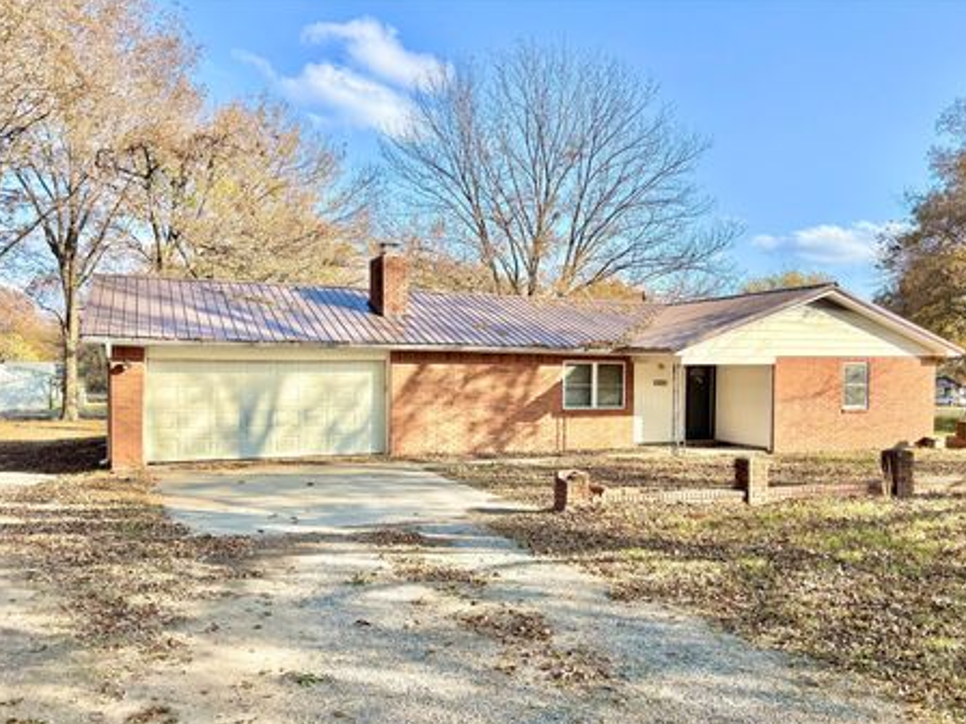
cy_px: 400
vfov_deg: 48.2
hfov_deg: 61.5
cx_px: 528
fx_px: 809
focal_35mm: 29
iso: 50
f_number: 1.6
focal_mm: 5.96
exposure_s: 1/1812
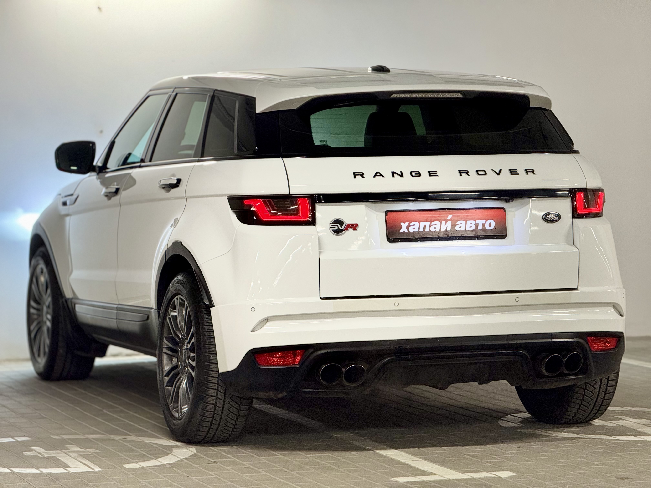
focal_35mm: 120
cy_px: 244
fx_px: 2257
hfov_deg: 16.4
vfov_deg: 12.3
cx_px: 326
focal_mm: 15.66
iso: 200
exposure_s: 1/50
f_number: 2.8
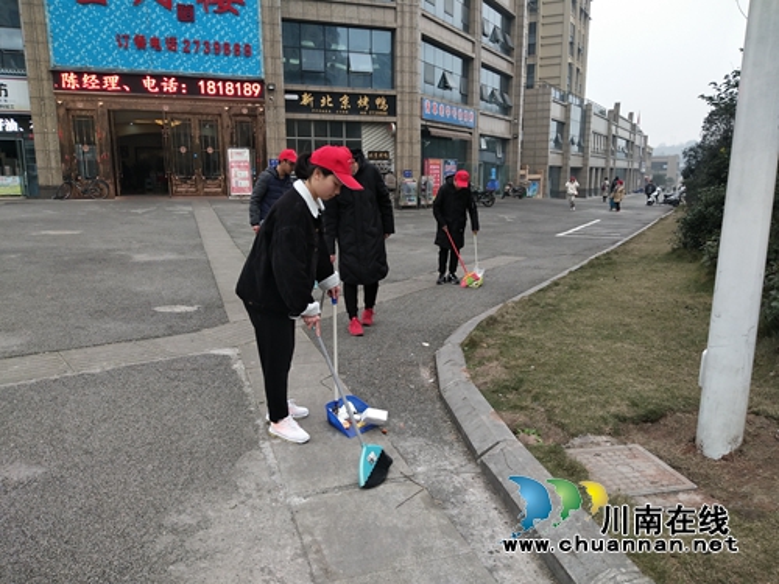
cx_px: 390
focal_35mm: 26
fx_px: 585
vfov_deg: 53.1
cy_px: 292
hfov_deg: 67.3
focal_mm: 3.88
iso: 64
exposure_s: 1/100
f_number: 2
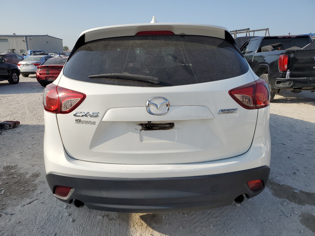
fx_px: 237
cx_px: 158
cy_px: 118
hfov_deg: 67.3
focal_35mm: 26
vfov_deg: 53.1
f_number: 1.5
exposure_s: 1/3333
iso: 50
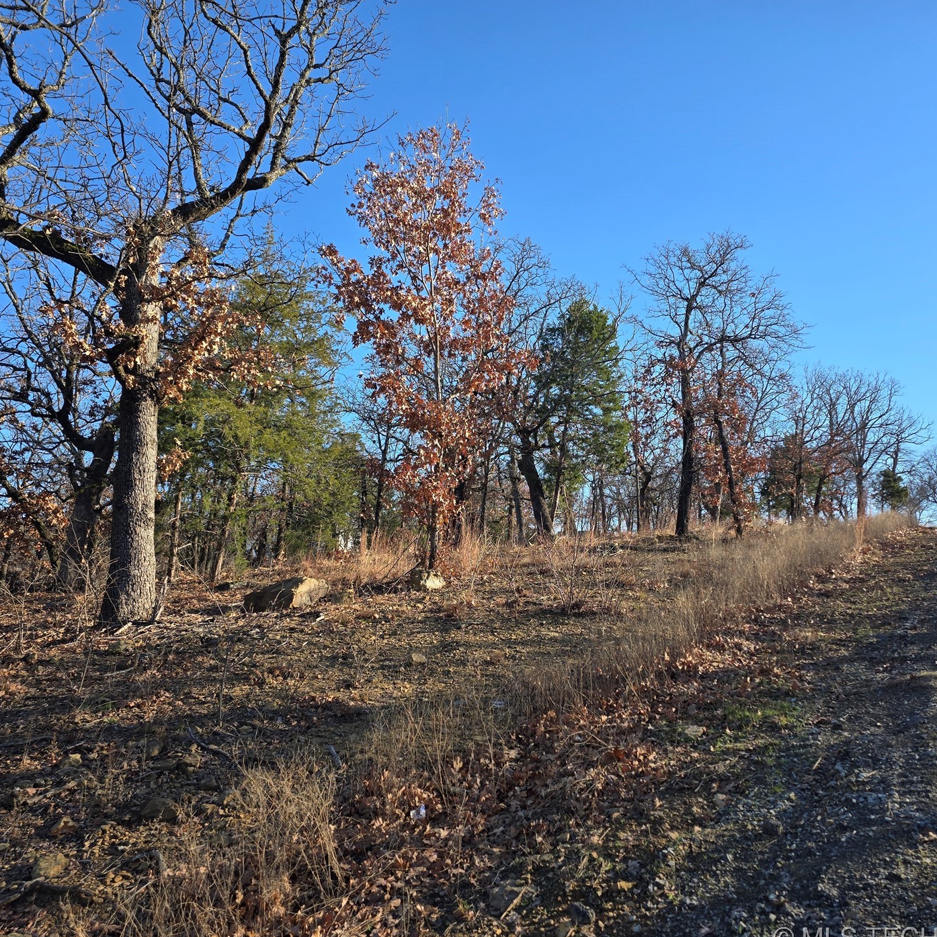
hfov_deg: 57.0
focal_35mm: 28
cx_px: 541
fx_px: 857
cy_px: 483
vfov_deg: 57.3
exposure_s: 1/353
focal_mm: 6.3
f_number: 1.7
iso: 12
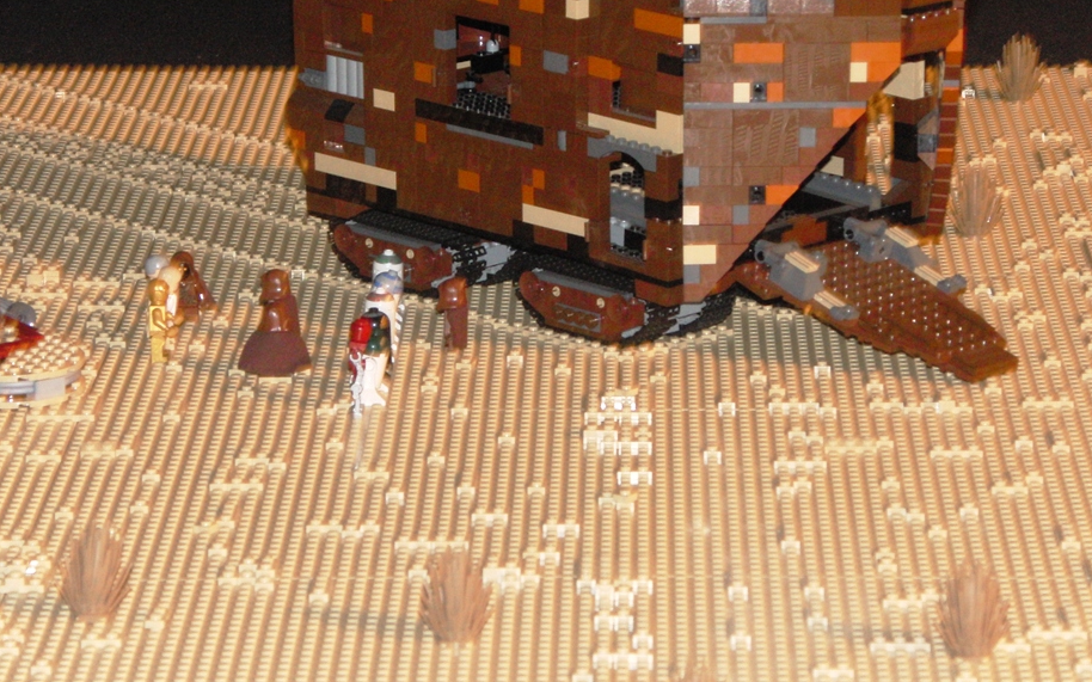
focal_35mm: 165
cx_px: 562
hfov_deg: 12.7
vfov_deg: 7.9
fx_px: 4910
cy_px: 257
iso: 400
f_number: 4.2
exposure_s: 1/15
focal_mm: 24.6
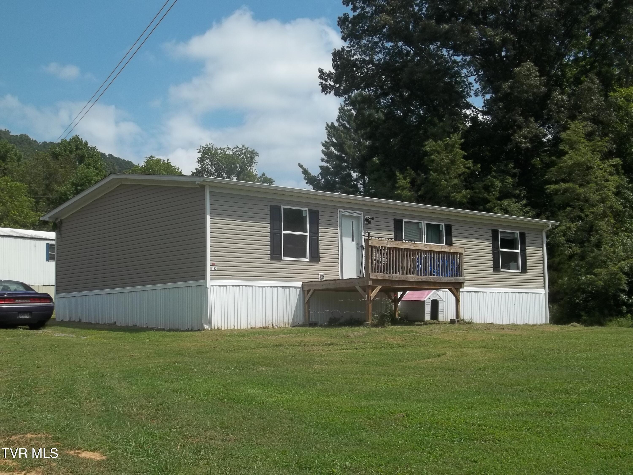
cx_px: 316
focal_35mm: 46
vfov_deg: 31.5
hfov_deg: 41.2
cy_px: 238
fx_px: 841
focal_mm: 8.3
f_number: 8.8
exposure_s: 1/200
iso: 64
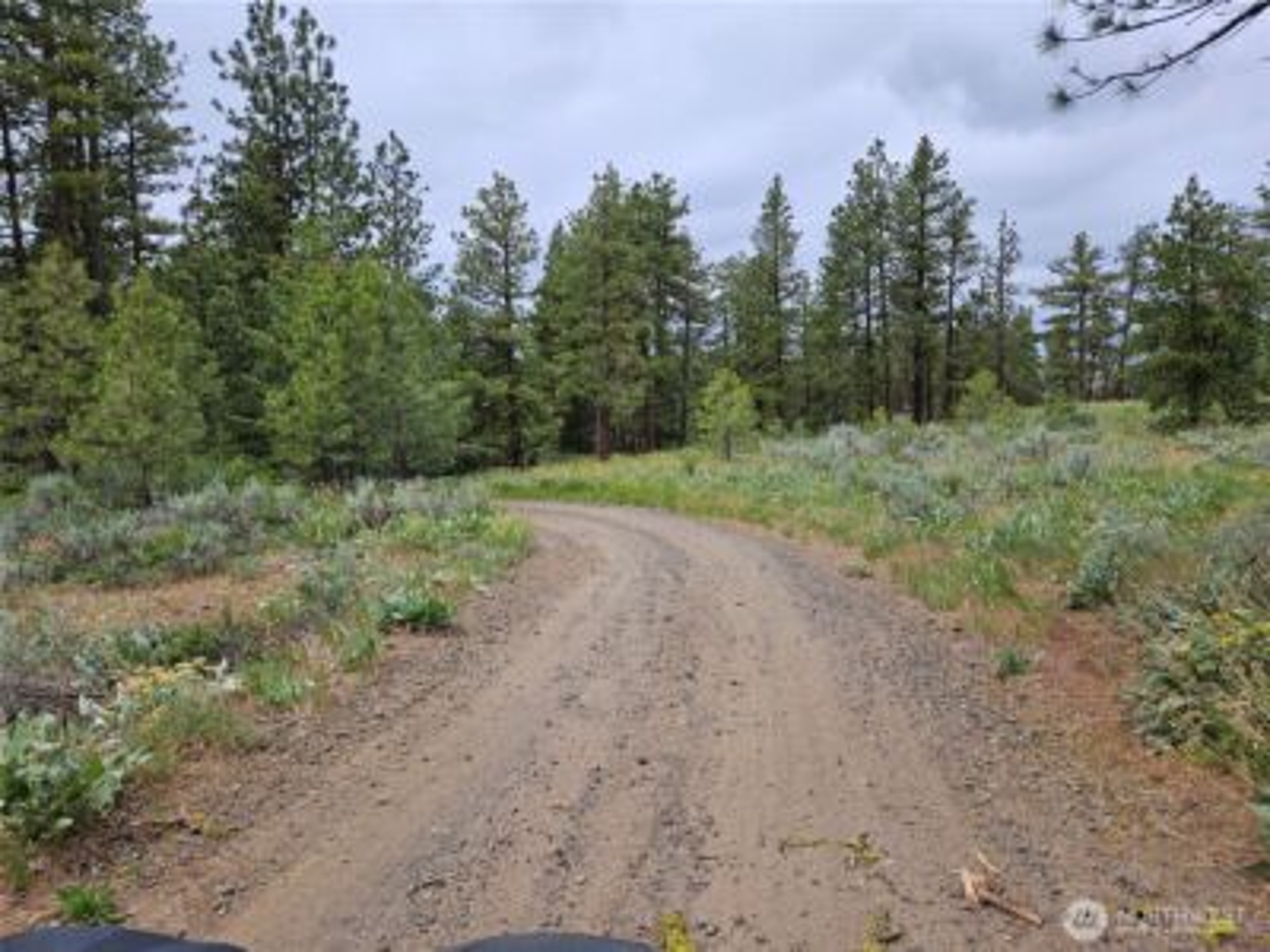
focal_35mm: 23
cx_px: 635
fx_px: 844
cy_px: 476
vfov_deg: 58.9
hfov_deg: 73.9
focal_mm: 5.4
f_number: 1.8
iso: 25
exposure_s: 1/2252
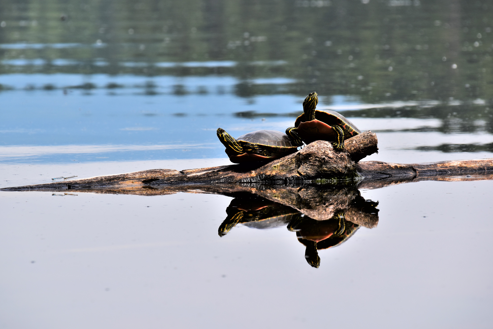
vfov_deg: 2.9
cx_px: 240
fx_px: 6518
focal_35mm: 476
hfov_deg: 4.3
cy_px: 157
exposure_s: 1/400
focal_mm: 300
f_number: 11
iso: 400
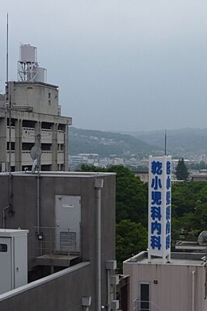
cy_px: 189
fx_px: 630
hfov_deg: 17.8
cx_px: 244
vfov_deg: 27.6
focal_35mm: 73
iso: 80
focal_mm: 7.7
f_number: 5.6
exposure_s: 1/400
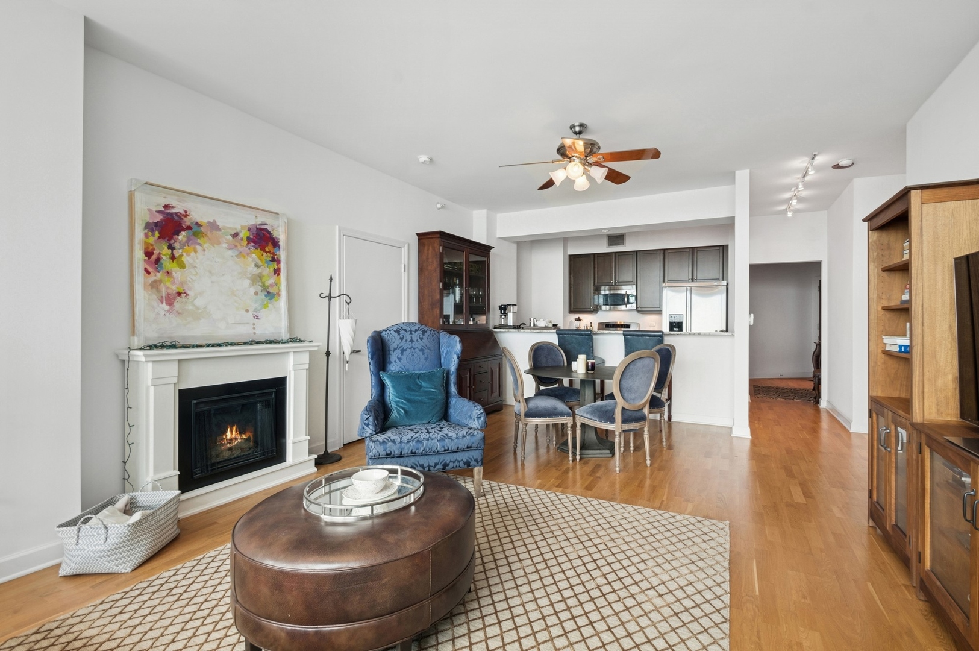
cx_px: 490
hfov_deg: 100.4
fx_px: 407
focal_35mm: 15
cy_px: 326
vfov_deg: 77.2
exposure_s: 1/5
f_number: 11
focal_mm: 10
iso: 200
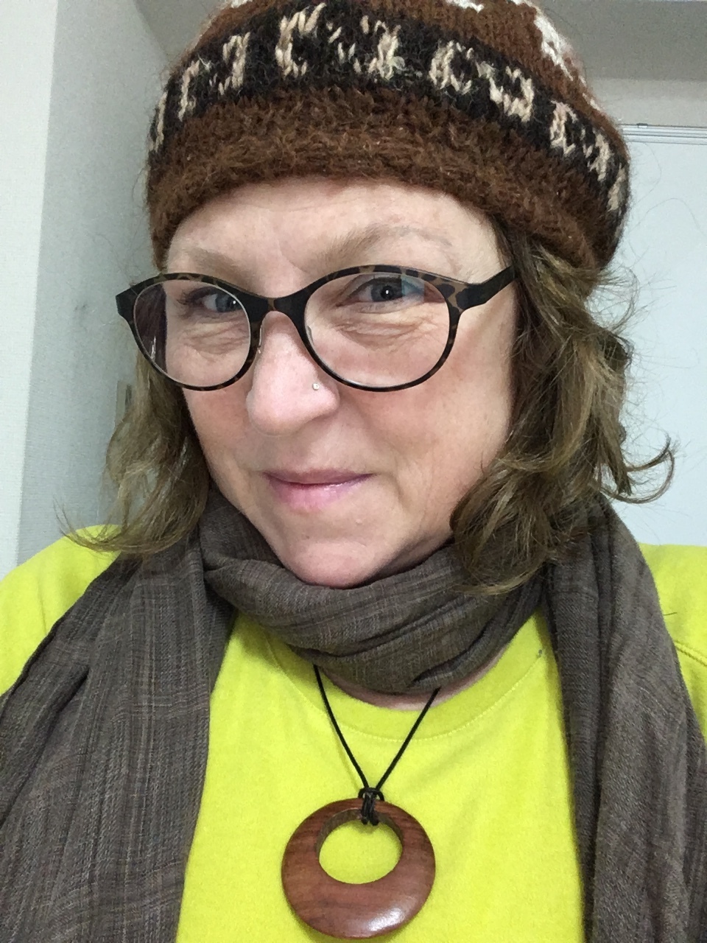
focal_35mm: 31
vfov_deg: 58.4
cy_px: 472
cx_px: 354
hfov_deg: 45.4
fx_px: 844
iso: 200
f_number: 2.4
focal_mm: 2.15
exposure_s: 1/33
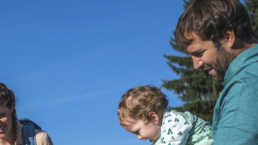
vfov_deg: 12.2
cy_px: 154
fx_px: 670
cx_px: 2
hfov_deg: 21.1
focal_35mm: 98
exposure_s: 1/1250
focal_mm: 35
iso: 100
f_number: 4
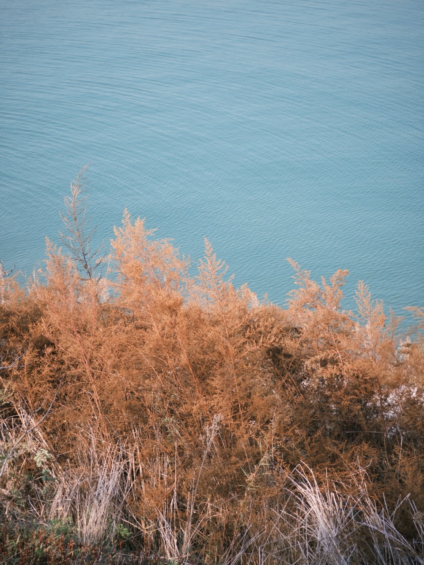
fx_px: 1258
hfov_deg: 19.1
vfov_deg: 25.3
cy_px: 282
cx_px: 212
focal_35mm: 77
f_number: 2.8
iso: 25
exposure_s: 1/408
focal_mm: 9
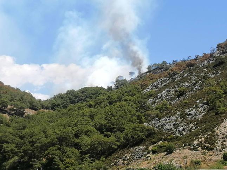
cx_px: 114
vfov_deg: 16.2
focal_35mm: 91
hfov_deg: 21.5
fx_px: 597
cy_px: 85
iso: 50
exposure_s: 1/1634
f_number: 1.8
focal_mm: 3.95
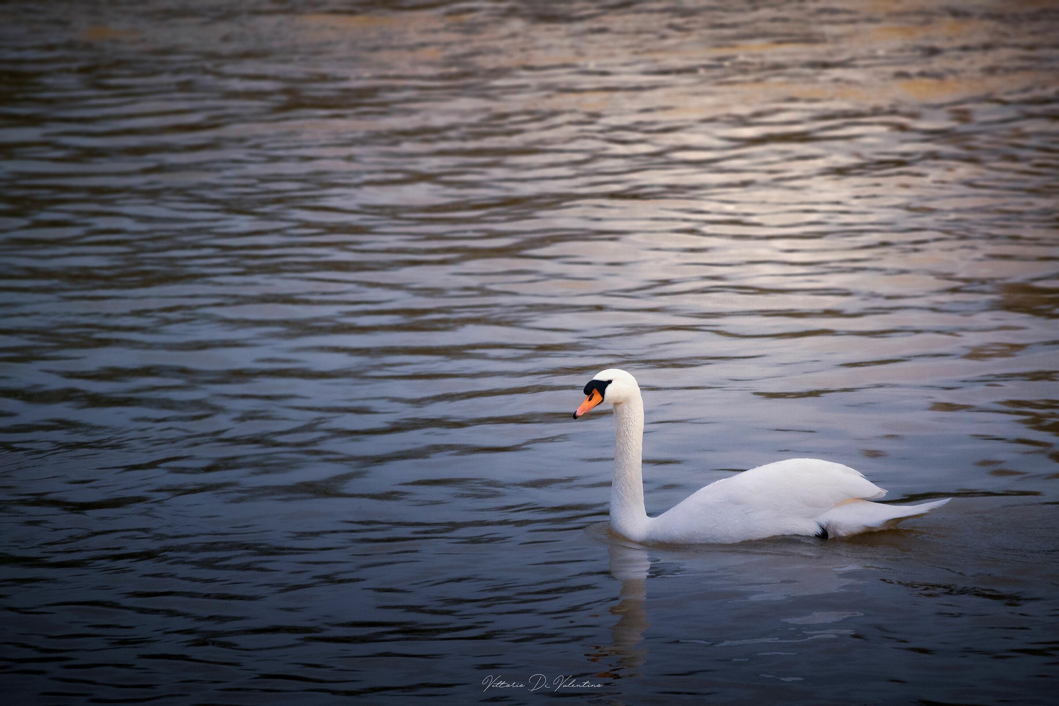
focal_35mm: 300
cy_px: 353
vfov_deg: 4.6
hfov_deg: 6.9
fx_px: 8824
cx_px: 530
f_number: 5.6
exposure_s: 1/320
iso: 800
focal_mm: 200
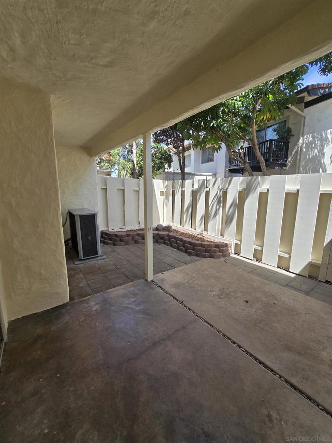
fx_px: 166
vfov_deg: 106.2
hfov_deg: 89.9
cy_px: 222
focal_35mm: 13
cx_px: 166
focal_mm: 2.2
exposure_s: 1/719
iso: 80
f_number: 2.2
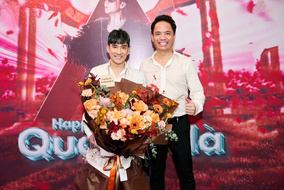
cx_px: 142
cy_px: 95
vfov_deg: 32.6
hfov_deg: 47.4
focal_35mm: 41
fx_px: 323
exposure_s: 1/100
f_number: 3.5
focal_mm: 41
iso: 800
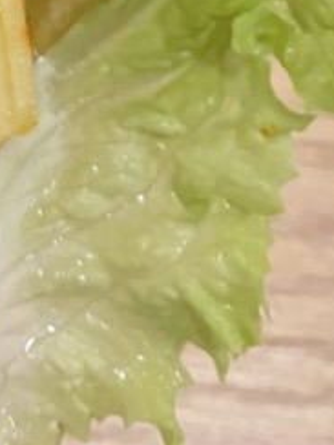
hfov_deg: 13.5
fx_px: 1402
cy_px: -429
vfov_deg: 14.9
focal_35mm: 109
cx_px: 41
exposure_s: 1/32
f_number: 1.6
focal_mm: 4.2
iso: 500
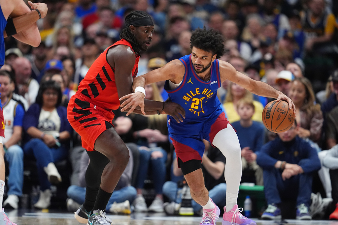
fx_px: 3756
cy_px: 112
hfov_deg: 5.2
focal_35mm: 400
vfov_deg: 3.4
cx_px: 169
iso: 5000
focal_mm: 400
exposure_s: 1/2000
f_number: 3.2
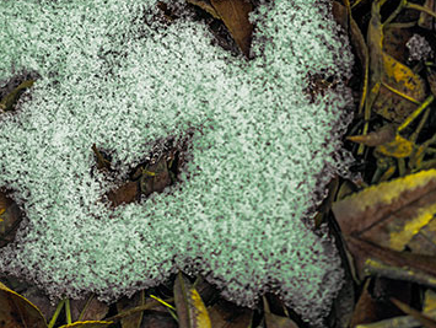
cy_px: 131
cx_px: 147
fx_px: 3581
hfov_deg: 7.0
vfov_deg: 5.2
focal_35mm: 284
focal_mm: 210
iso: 110
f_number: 6
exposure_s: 1/250
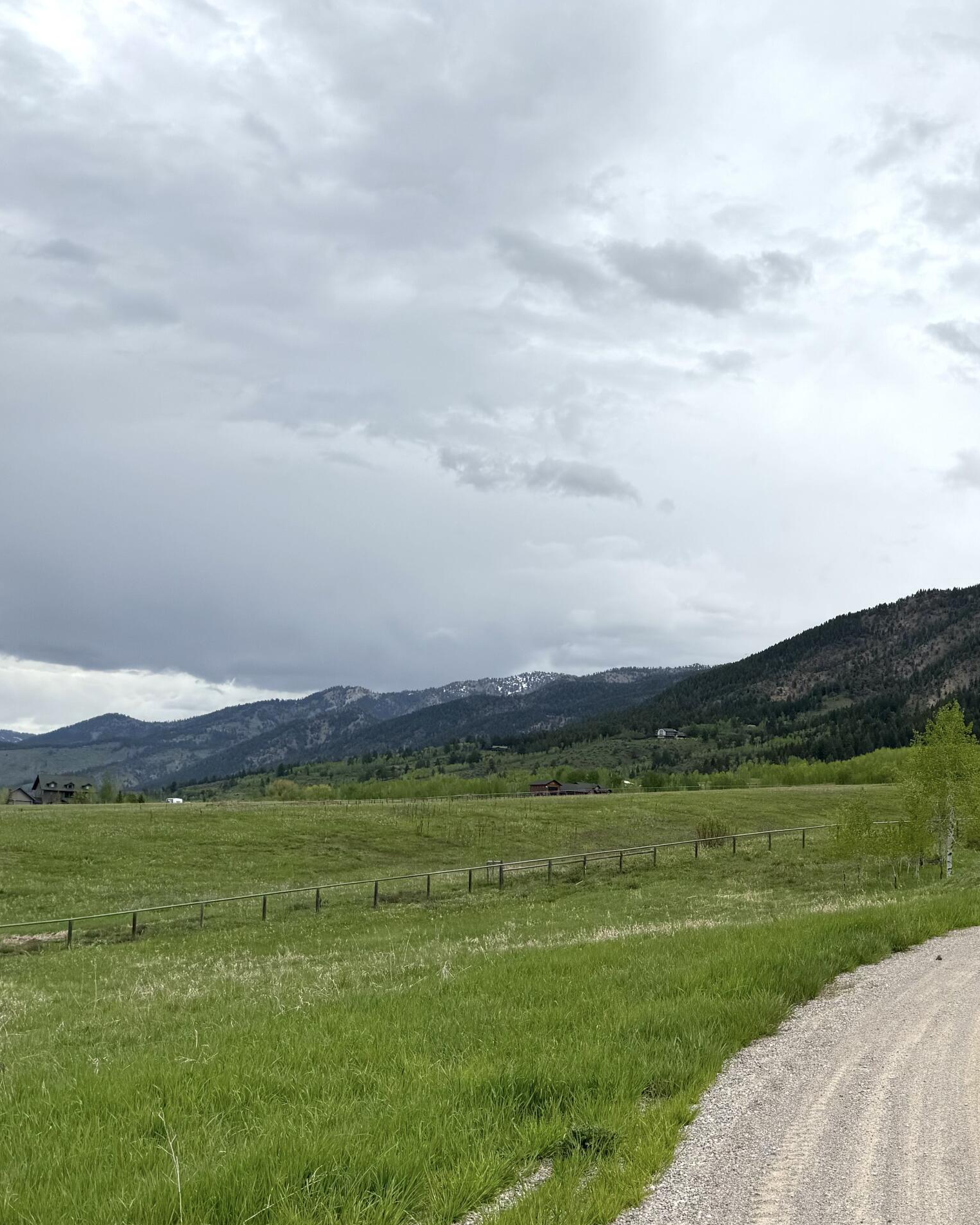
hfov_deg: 36.7
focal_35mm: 37
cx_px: 945
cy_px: 705
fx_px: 1341
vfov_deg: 48.9
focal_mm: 6.76
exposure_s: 1/7937
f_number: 1.78
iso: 80
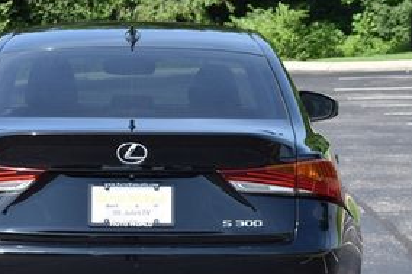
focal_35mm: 186
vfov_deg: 7.4
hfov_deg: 11.1
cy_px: 204
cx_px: 178
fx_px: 2129
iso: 180
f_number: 8
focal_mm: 55
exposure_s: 1/250
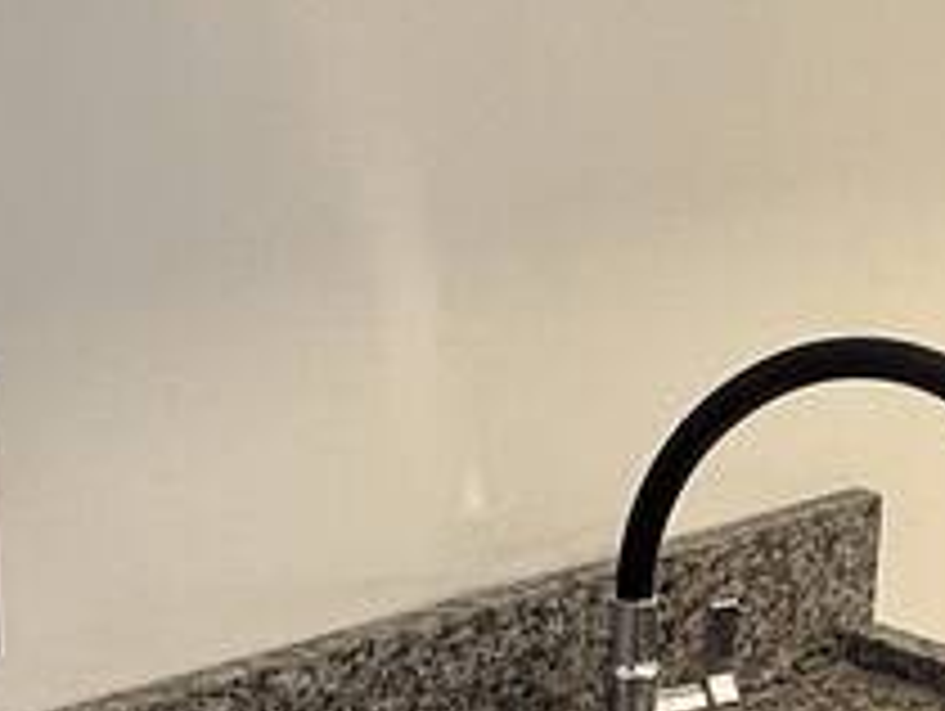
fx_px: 2432
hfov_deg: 21.5
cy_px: 940
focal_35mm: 89
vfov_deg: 15.7
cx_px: 868
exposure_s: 1/60
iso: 250
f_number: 1.8
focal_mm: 1.57
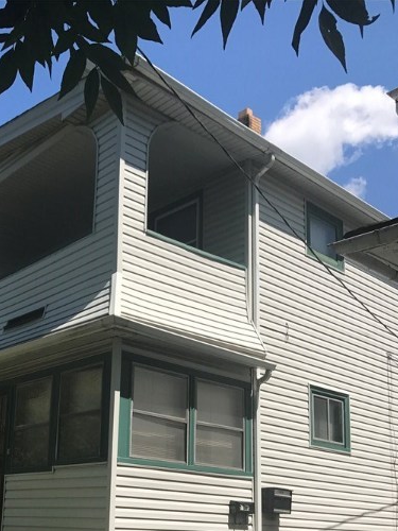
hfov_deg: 33.1
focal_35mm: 43
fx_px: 659
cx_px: 117
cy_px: 407
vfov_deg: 42.3
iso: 20
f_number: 1.8
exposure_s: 1/2398
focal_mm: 3.99
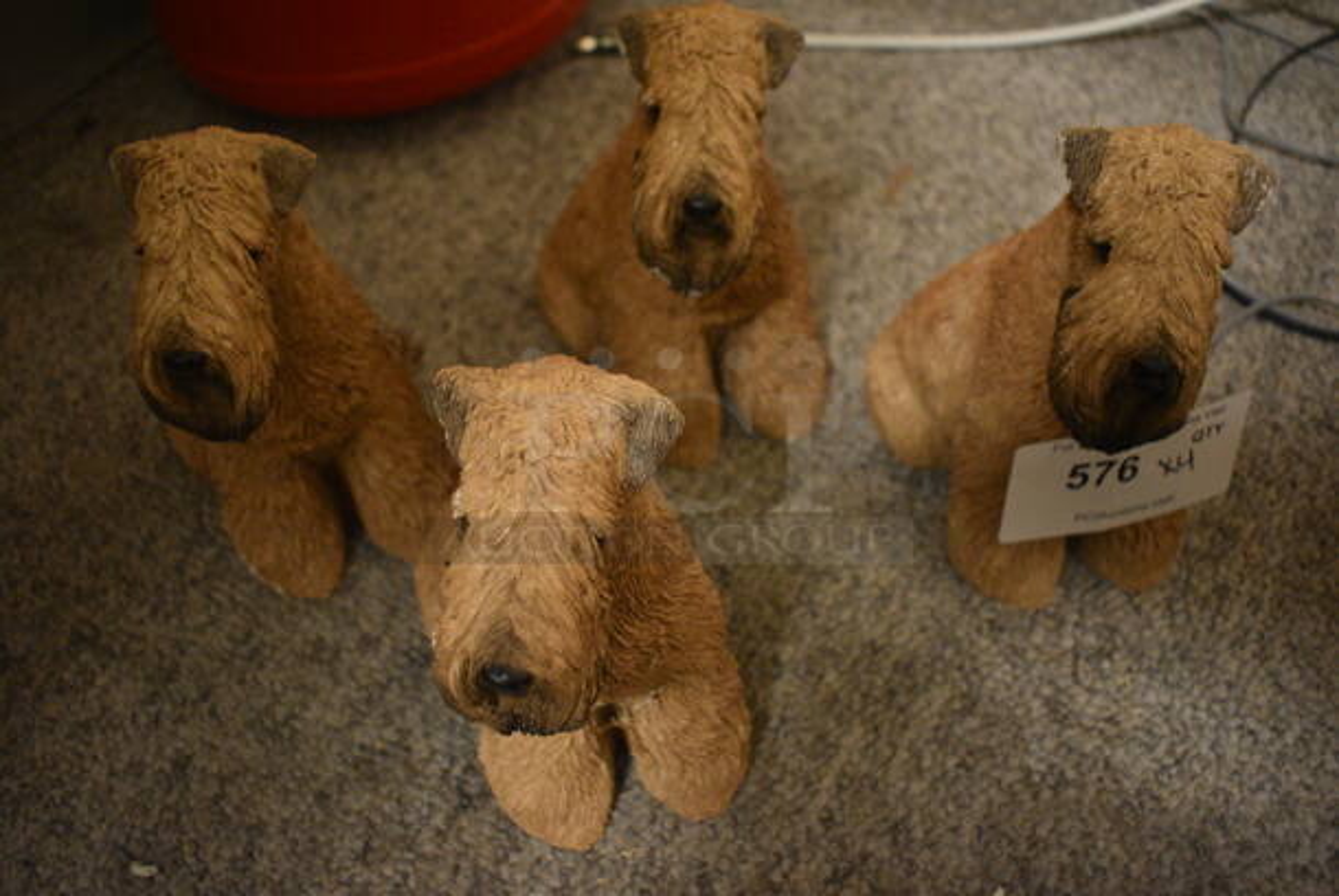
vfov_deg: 38.4
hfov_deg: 55.1
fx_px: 1284
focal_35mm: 34
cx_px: 670
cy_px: 448
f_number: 3.8
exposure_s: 1/30
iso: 2800
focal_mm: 23
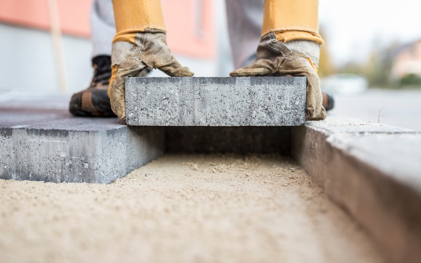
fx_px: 413
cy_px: 131
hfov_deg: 54.0
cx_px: 212
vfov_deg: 35.4
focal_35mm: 36
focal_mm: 35
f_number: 2
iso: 100
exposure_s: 1/8
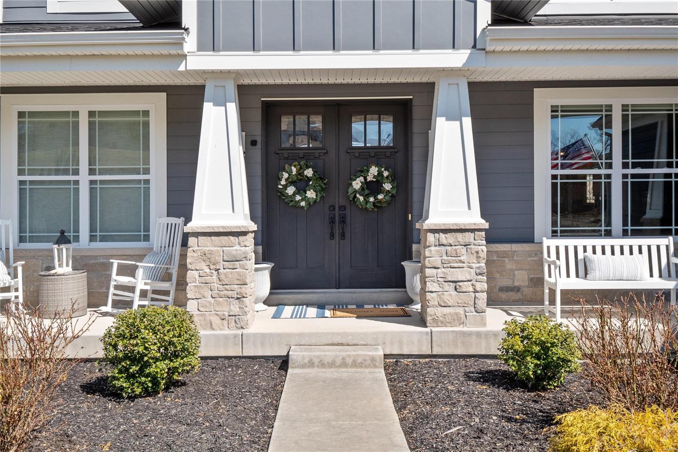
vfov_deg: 36.9
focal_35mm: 36
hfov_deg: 53.1
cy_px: 226
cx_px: 339
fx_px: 678
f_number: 9
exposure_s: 1/320
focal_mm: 18
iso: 400
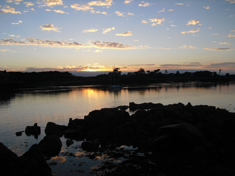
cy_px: 88
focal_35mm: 36
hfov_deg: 51.4
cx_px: 118
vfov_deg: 39.7
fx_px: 244
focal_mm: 6.3
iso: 100
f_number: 7.8
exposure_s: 1/80
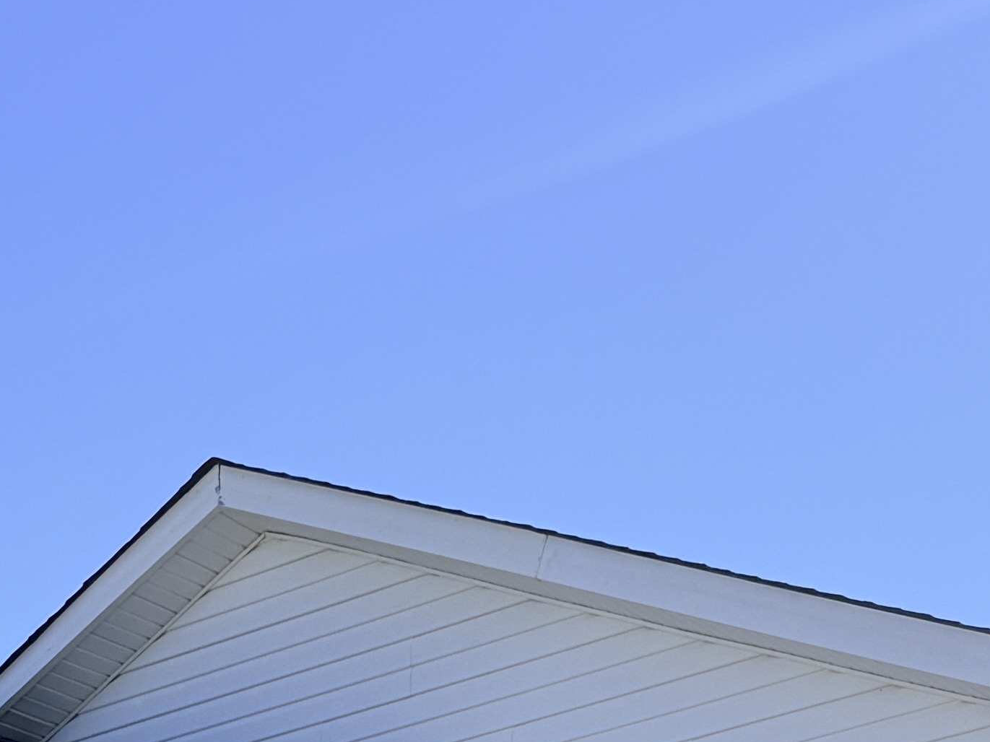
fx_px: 2860
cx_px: 843
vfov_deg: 12.9
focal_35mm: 100
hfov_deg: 19.4
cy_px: 1478
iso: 80
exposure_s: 1/4167
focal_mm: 6.76
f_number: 1.78
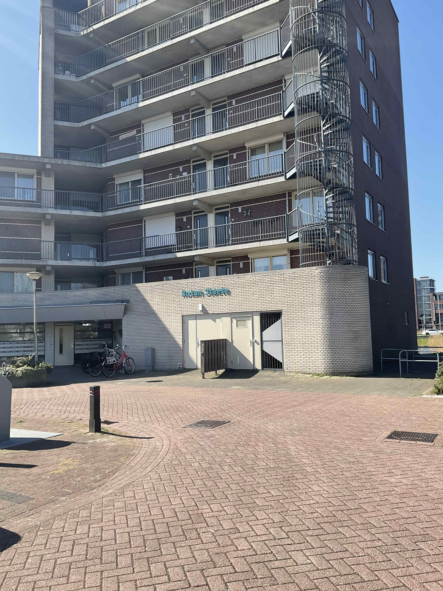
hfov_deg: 48.2
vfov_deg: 61.7
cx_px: 222
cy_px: 296
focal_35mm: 29
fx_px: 495
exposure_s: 1/1168
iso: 16
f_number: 1.8
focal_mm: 3
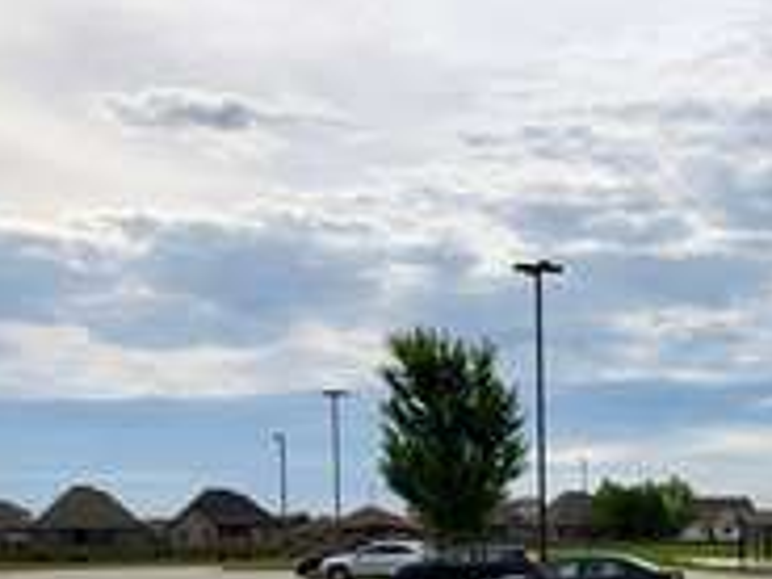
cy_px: 621
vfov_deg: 22.8
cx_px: 625
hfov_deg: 30.8
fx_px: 1360
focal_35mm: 61
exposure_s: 1/4000
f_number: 1.8
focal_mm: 4
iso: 20
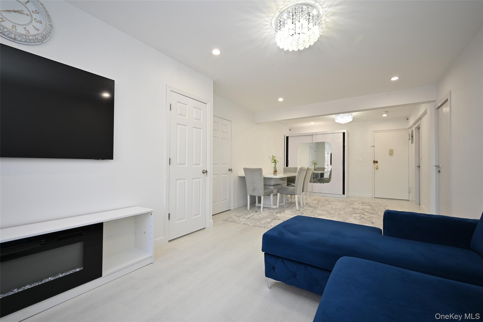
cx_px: 242
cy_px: 161
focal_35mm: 15
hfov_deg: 100.4
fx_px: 201
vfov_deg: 77.3
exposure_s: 1/25
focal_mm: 15
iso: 320
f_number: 8
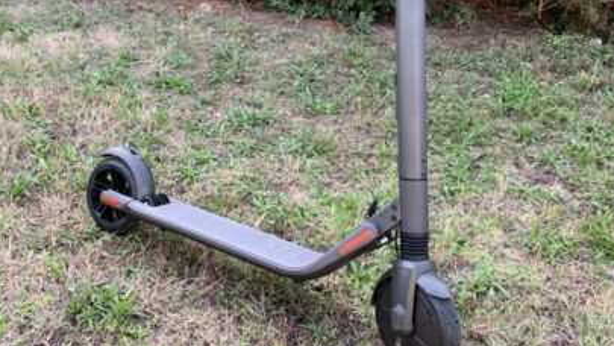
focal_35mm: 42
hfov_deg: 47.9
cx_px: 233
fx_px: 684
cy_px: 73
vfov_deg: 27.8
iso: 50
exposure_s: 1/121
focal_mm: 4.25
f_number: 1.8
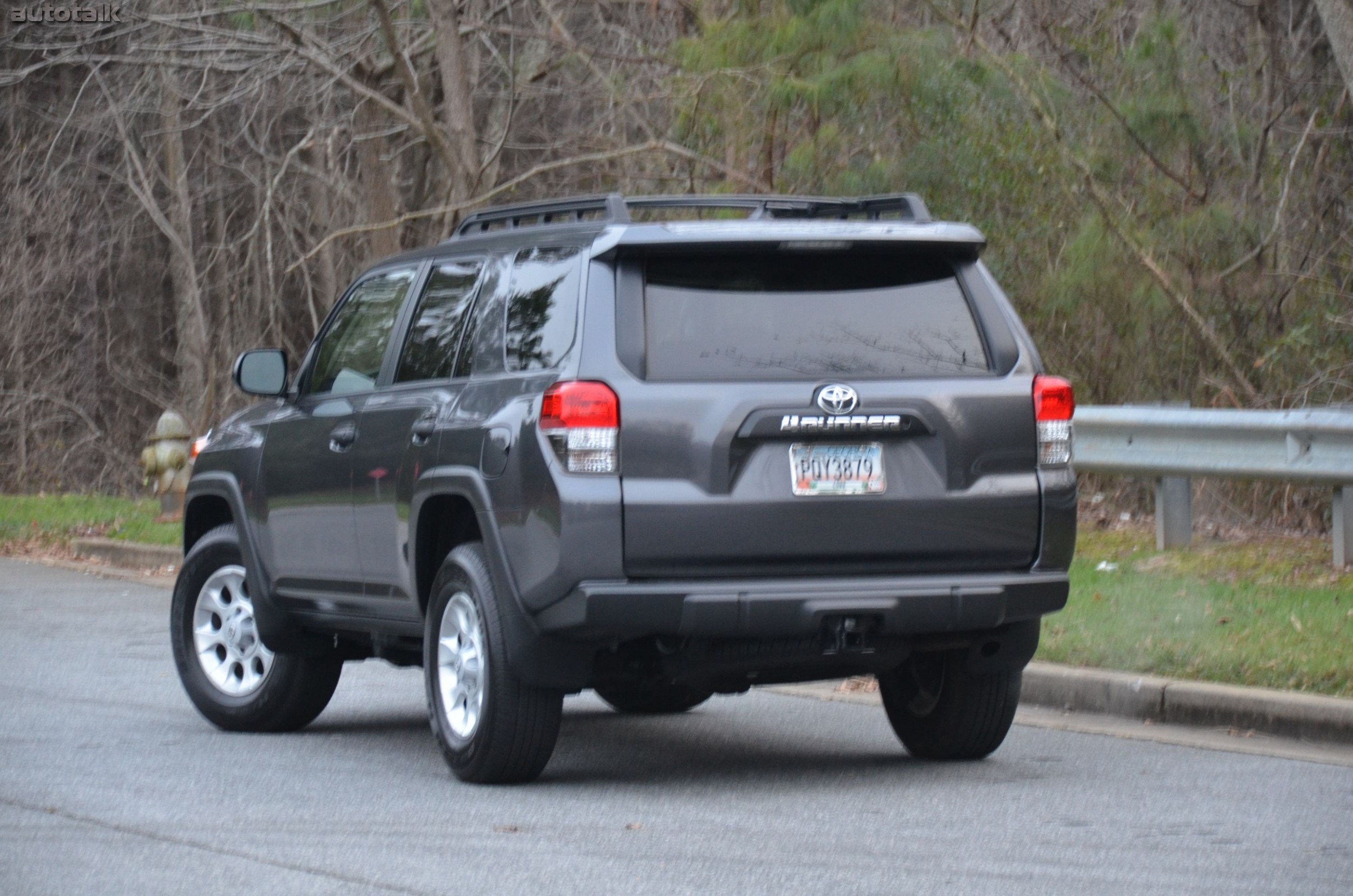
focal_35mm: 158
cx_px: 676
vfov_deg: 8.7
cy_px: 448
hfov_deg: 13.1
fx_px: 5907
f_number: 5.3
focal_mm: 105
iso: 1600
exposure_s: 1/40
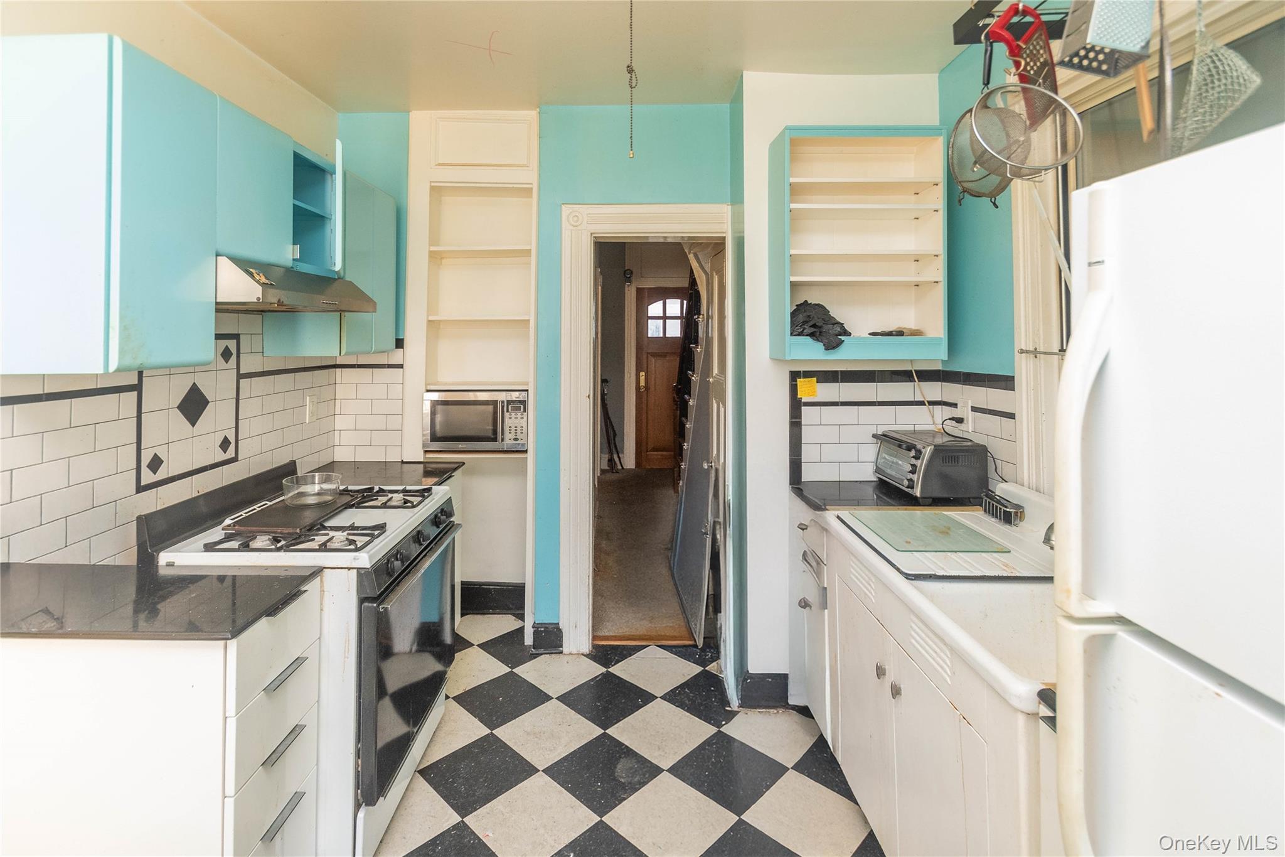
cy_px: 428
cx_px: 642
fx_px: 535
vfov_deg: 77.3
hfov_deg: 100.4
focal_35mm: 15
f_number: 5.6
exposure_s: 1/60
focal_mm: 10
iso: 1250
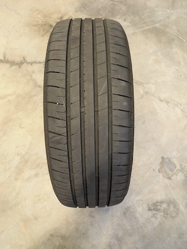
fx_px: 180
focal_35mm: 25
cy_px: 124
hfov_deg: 54.9
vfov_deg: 69.4
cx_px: 94
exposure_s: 1/33.3
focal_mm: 5.43
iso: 394
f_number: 1.89
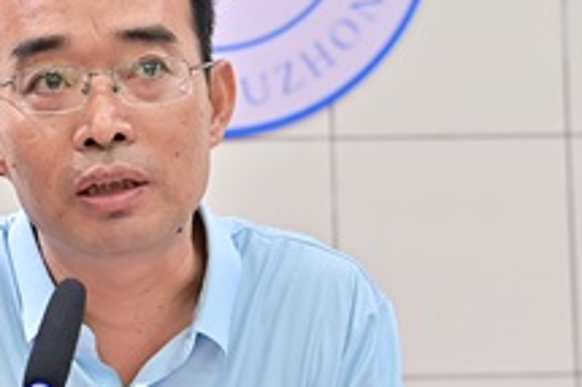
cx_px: 116
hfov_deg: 14.1
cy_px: 254
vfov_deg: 9.4
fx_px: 2342
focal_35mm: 145
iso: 640
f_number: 5.6
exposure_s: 1/60
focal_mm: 52
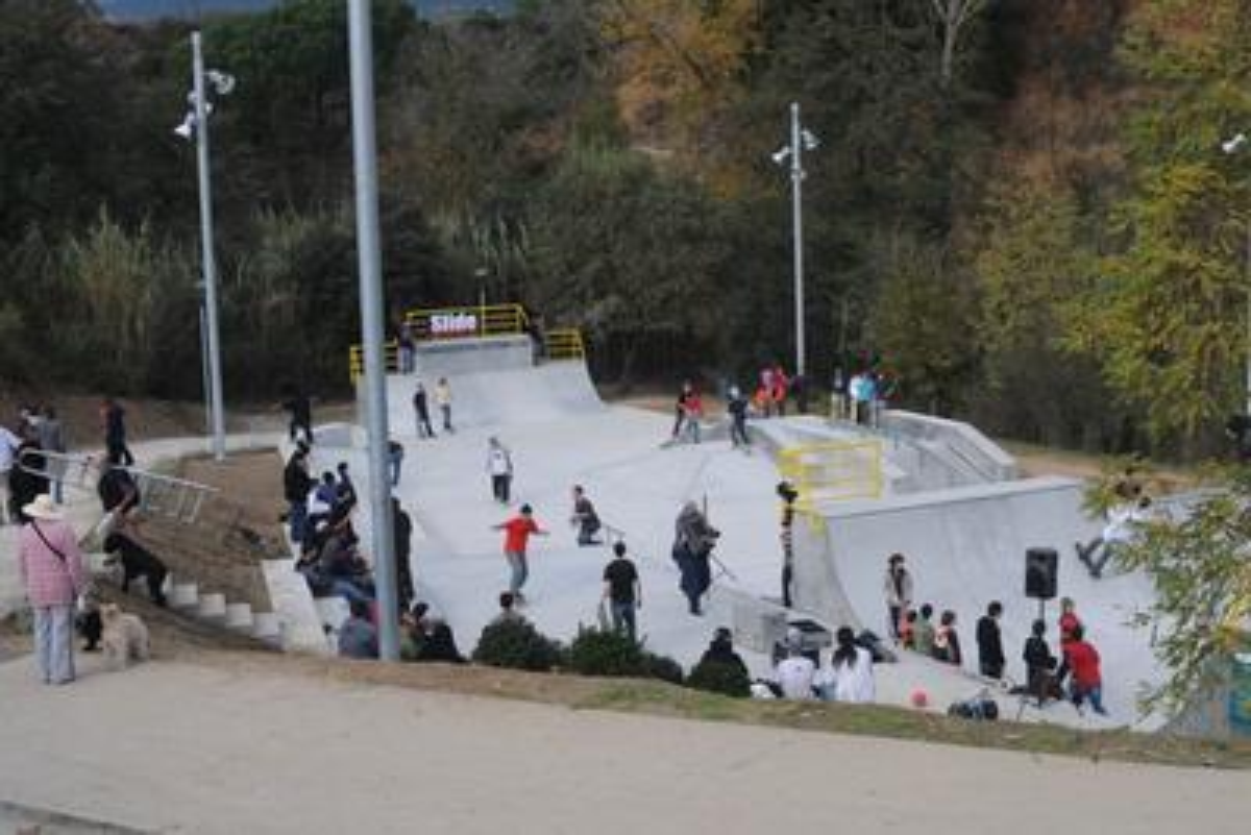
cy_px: 418
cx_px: 626
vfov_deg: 25.8
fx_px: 1825
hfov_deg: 37.8
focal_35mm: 52
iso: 200
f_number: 6.3
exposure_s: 1/160
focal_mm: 35
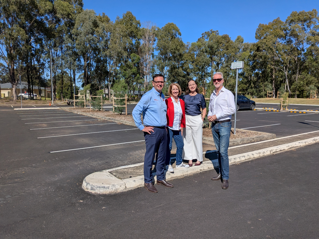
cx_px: 160
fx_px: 221
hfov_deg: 71.6
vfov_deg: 56.8
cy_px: 120
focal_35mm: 24
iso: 29
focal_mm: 4.53
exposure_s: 1/3344
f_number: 1.7
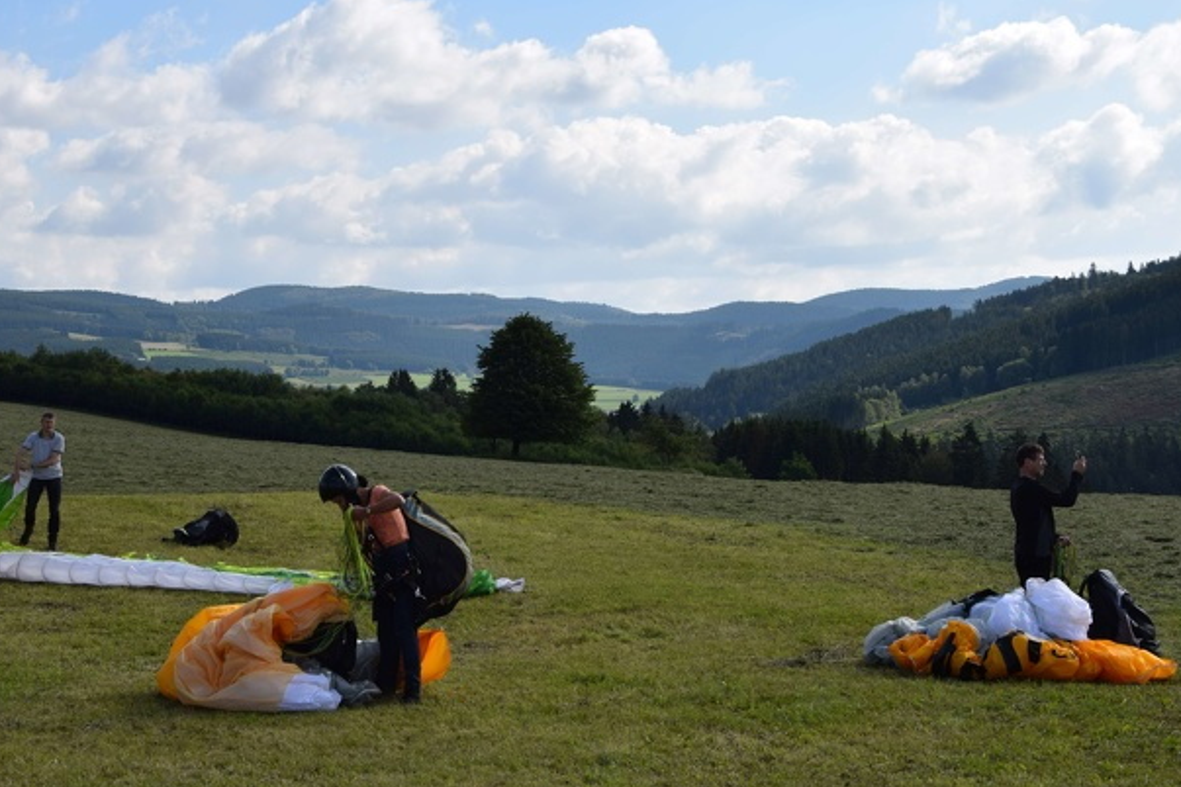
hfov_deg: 31.9
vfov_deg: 21.6
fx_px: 2067
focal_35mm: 63
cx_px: 529
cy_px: 405
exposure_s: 1/200
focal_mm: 32
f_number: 13
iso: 100
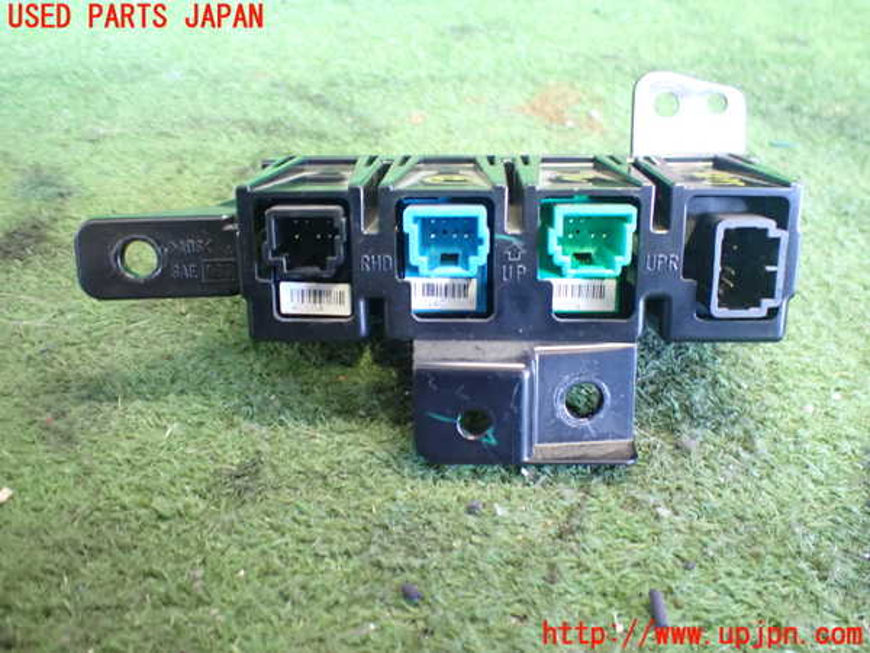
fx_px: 754
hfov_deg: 60.0
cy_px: 326
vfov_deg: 46.8
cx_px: 435
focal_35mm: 30
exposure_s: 1/40
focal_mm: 5.4
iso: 800
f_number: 2.3
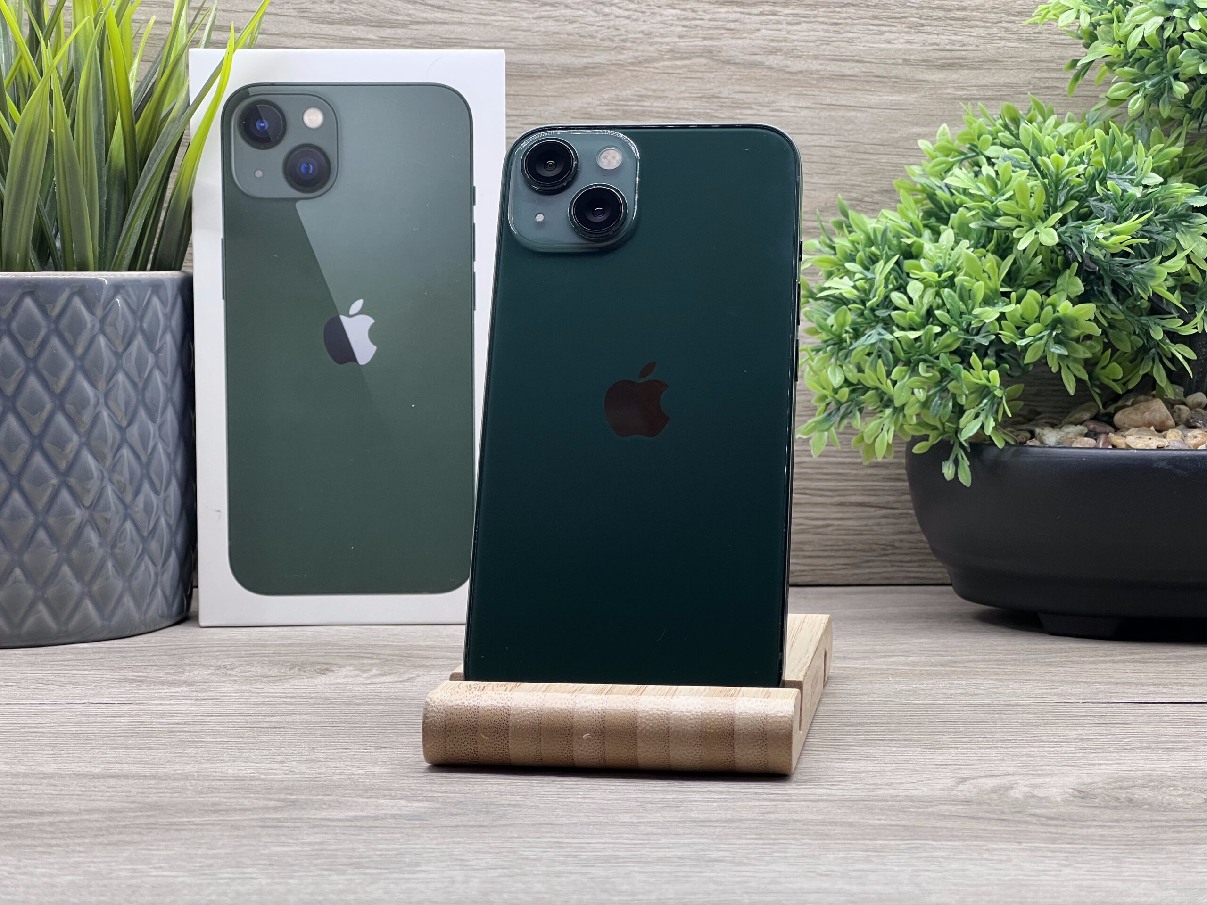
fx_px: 2685
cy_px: 452
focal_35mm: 77
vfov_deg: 19.1
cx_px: 604
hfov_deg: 25.3
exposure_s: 1/100
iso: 125
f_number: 2.8
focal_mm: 9
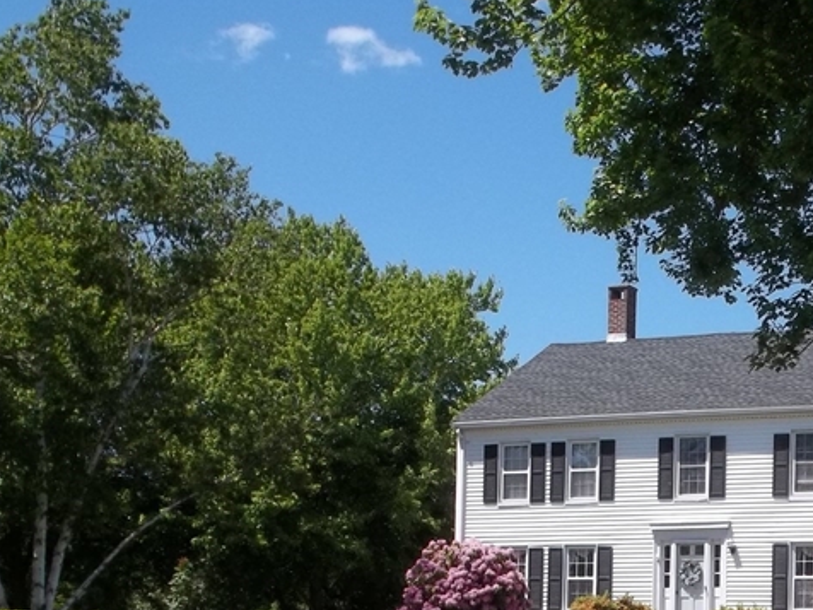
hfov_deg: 25.9
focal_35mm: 71
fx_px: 1668
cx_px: 822
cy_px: 634
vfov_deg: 20.0
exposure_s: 1/160
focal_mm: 5.9
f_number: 8
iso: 64
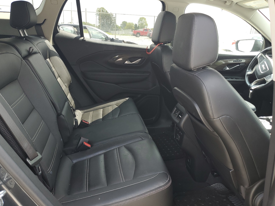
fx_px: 230
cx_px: 134
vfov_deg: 48.2
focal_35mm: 29
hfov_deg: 61.6
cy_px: 111
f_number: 1.5
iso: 50
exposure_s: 1/217
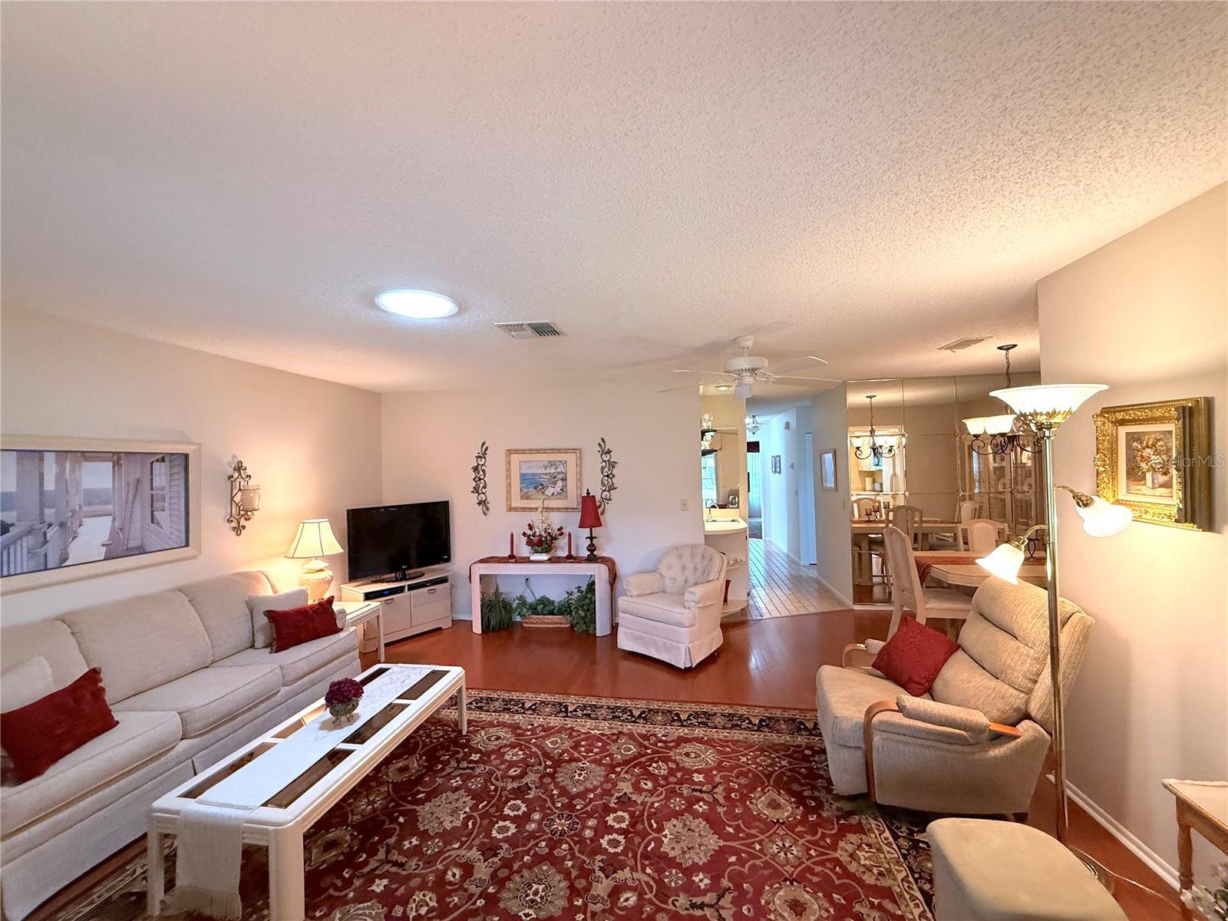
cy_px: 460
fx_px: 497
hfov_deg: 102.1
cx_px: 614
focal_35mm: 14
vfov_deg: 85.7
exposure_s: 1/120
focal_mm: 2.22
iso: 320
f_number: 2.2
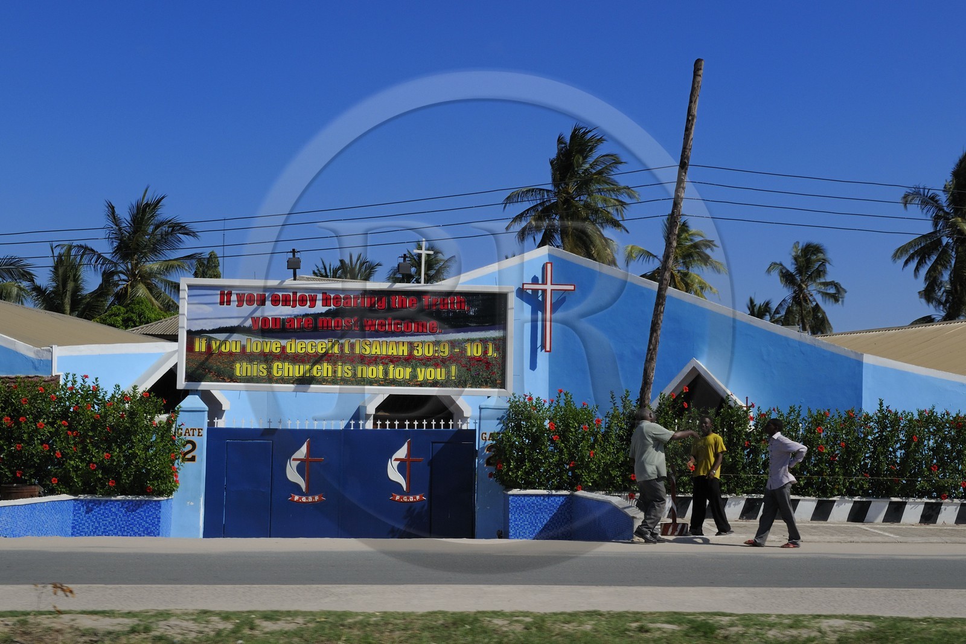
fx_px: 1207
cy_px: 322
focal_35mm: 45
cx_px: 483
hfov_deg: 43.6
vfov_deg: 29.9
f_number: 18
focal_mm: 45
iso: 400
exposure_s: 1/320
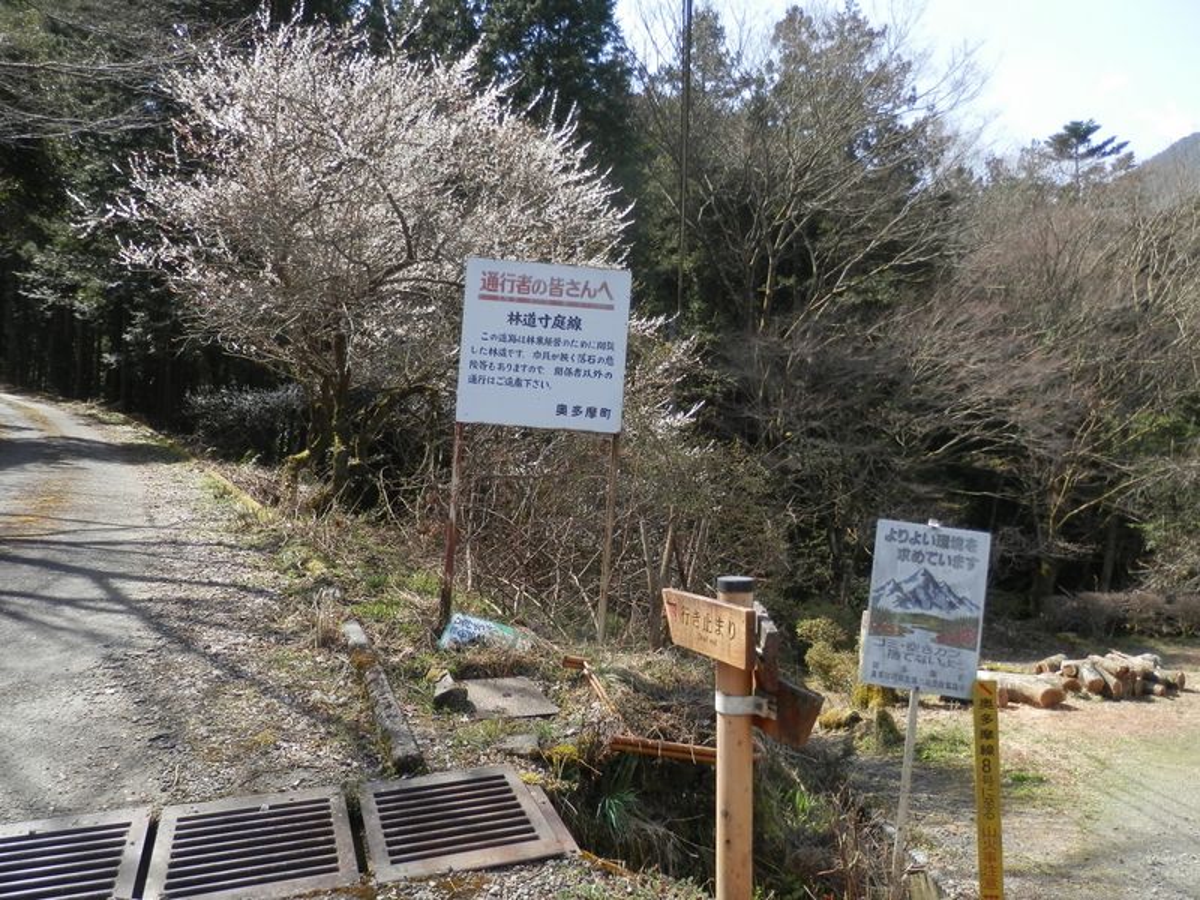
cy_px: 450
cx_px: 600
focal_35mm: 25
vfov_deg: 54.9
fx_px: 867
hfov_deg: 69.4
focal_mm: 4.5
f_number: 3
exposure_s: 1/320
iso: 80
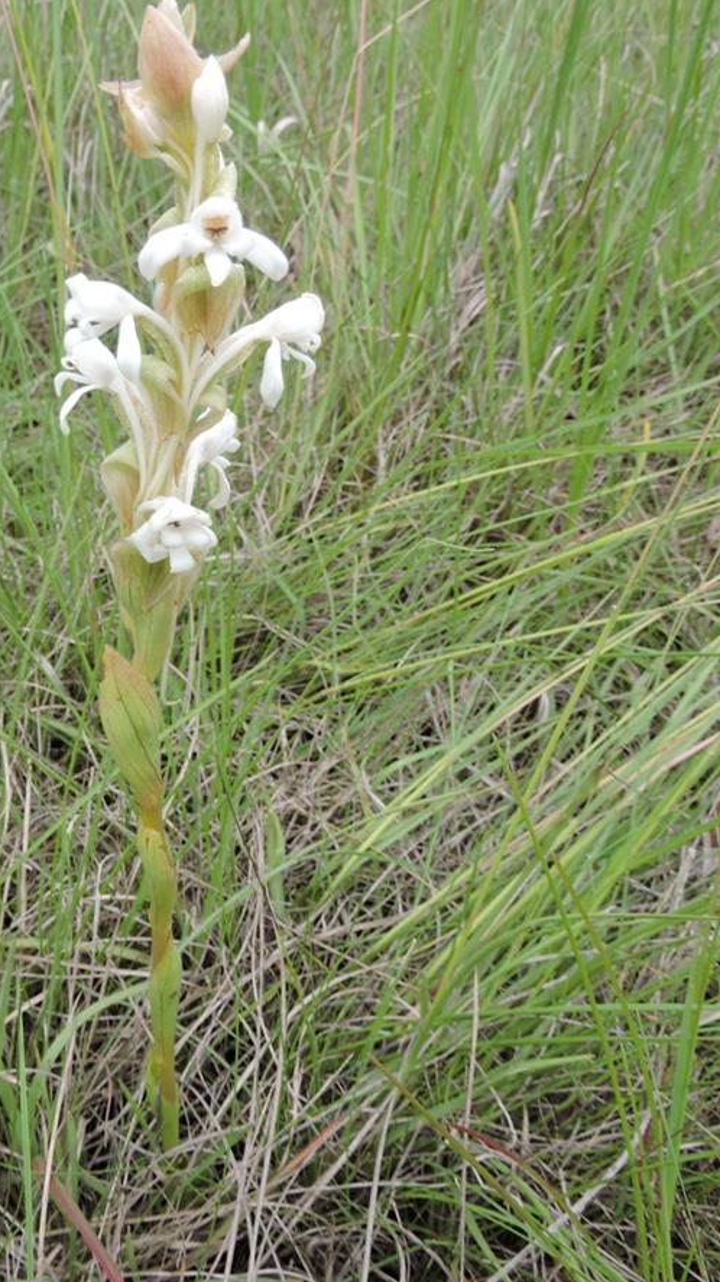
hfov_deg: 34.1
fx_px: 1155
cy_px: 668
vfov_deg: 58.0
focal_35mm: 34
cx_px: 199
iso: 100
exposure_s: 1/800
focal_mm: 4.3
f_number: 3.3
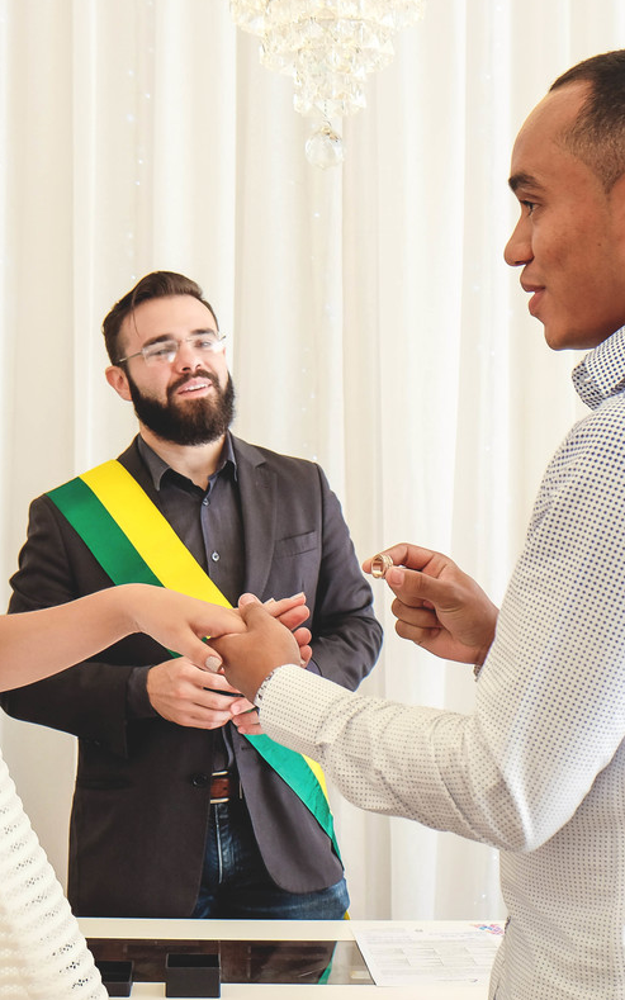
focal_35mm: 62
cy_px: 499
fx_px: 1690
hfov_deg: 20.9
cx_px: 261
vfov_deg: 33.0
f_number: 4
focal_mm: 26.5
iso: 500
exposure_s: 1/125
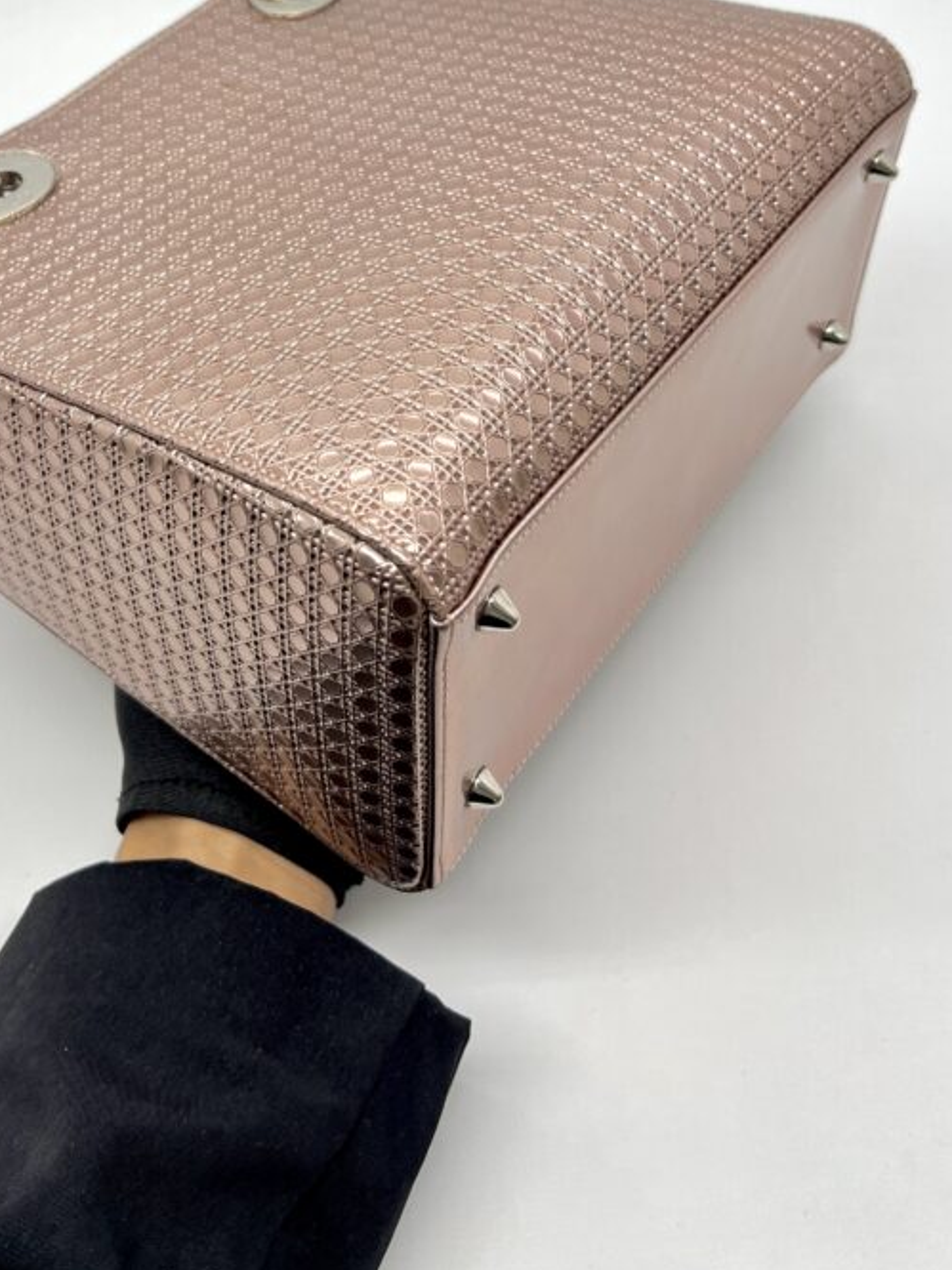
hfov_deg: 35.8
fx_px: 1468
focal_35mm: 40
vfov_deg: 45.1
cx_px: 374
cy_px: 303
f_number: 1.5
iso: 32
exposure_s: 1/111
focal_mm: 5.7
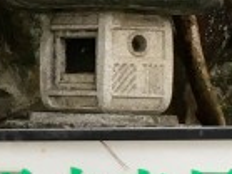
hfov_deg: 8.7
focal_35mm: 223
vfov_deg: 6.6
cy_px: -2
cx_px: -121
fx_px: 1493
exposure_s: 1/30
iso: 64
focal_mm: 4.15
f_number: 2.2
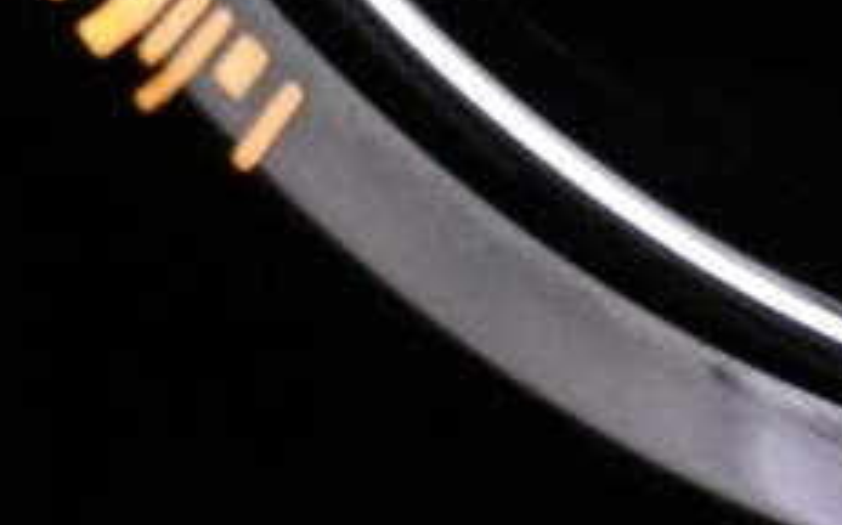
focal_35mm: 193
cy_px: -1152
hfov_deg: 10.3
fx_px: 4426
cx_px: 1487
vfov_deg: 6.2
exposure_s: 1/100
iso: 4000
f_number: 3.5
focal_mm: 18
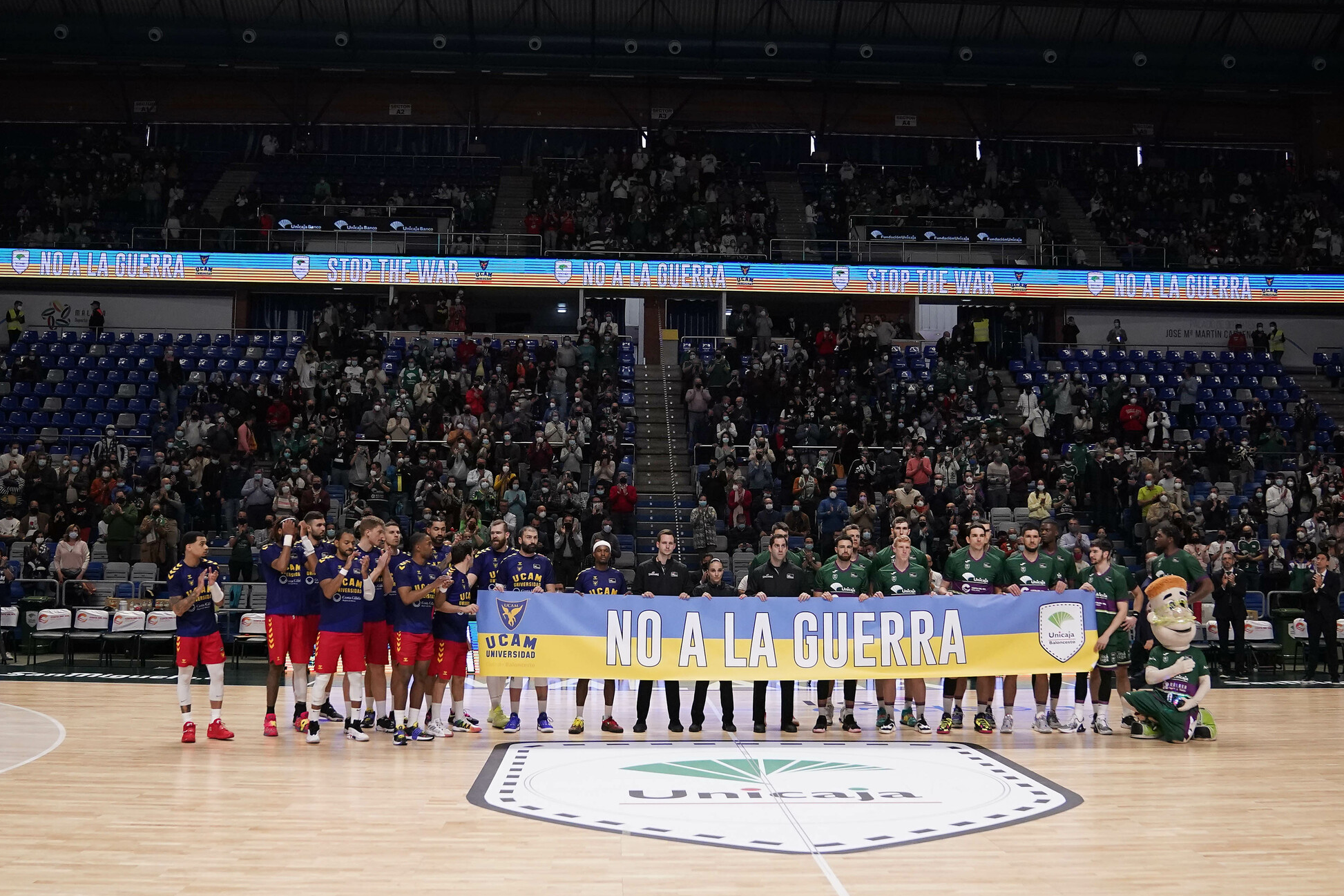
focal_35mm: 37
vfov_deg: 35.9
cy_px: 454
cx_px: 680
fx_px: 1381
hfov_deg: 51.9
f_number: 2.8
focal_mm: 24
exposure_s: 1/2000
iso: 3200
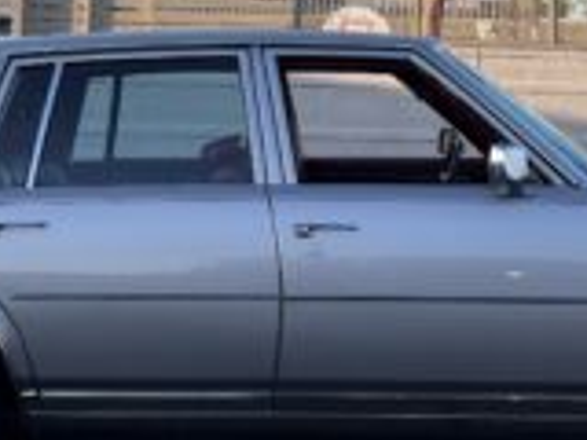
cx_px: 334
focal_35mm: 83
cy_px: -84
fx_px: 1407
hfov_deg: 23.5
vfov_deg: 17.0
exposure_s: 1/1645
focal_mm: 5.7
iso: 50
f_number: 1.5
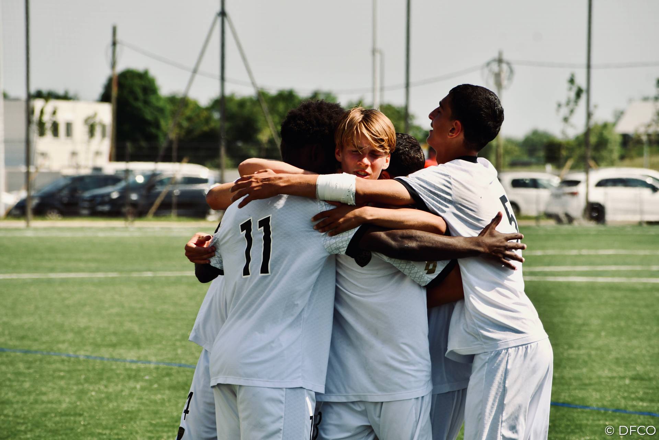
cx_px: 330
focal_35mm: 270
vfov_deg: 5.1
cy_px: 220
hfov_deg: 7.6
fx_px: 4942
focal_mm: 180
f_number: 8
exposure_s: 1/500
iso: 100
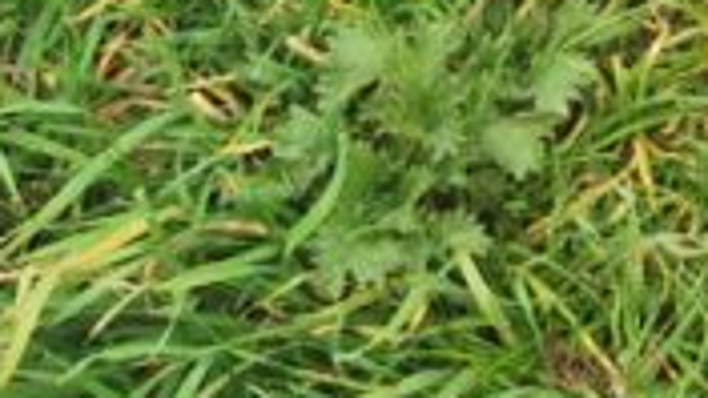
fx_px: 4543
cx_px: 1368
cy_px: -511
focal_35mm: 242
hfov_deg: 8.5
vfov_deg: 4.9
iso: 80
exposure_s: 1/117
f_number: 1.6
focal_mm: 5.56
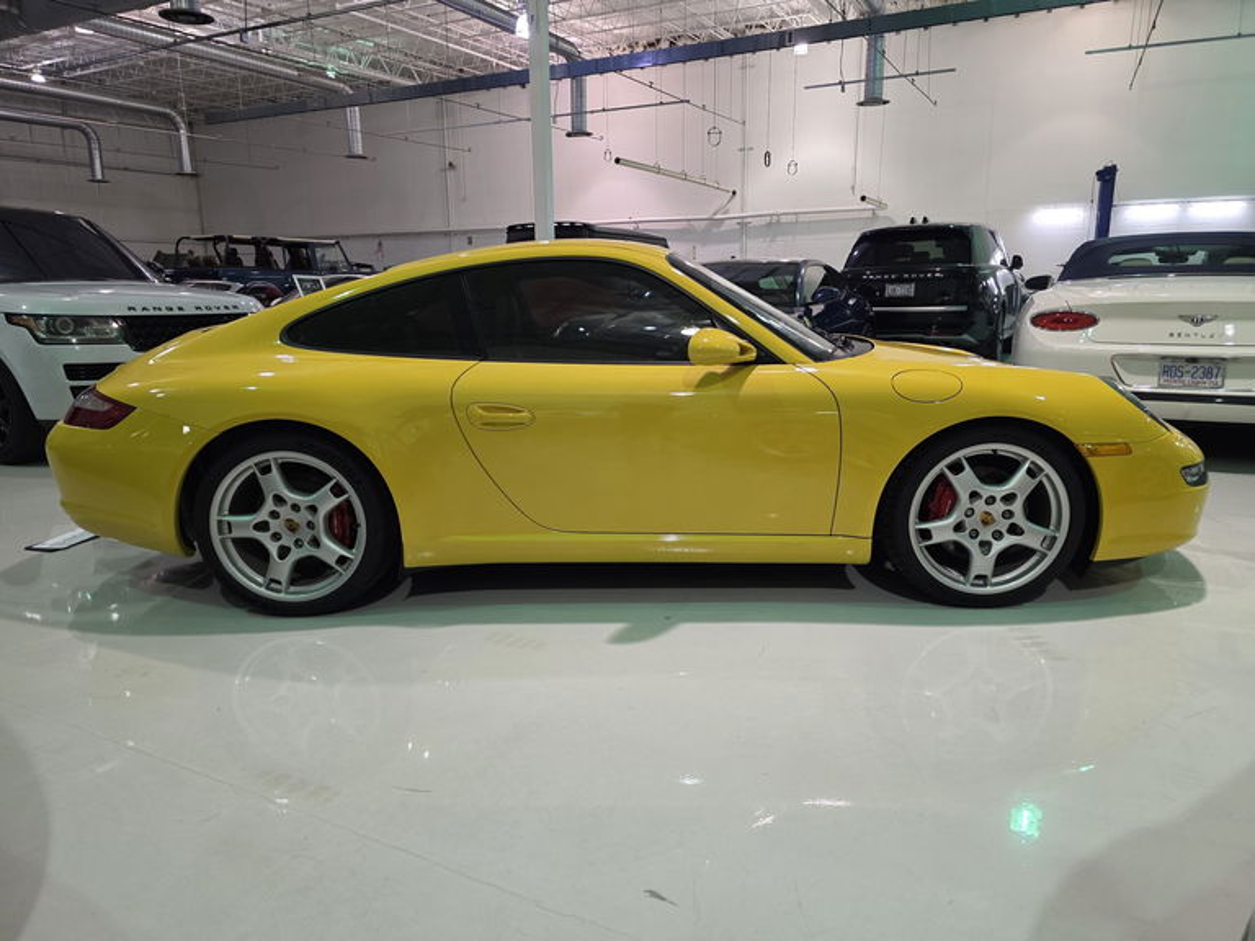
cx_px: 628
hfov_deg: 73.9
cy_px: 470
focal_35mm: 23
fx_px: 834
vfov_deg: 58.9
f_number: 1.7
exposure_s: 1/120
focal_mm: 6.3
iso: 320
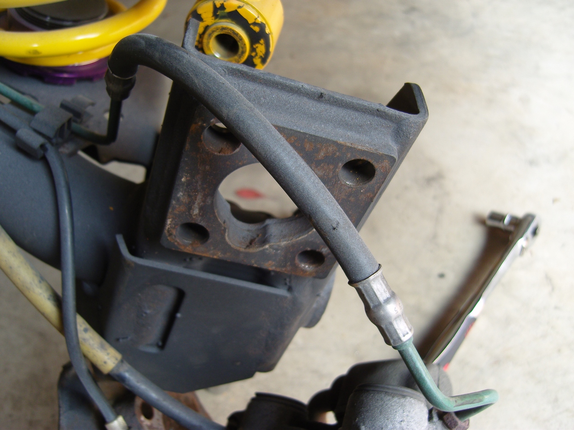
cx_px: 287
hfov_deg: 54.0
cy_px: 215
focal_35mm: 34
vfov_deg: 41.8
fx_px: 564
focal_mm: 7.3
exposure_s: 1/50
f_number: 2.8
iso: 100
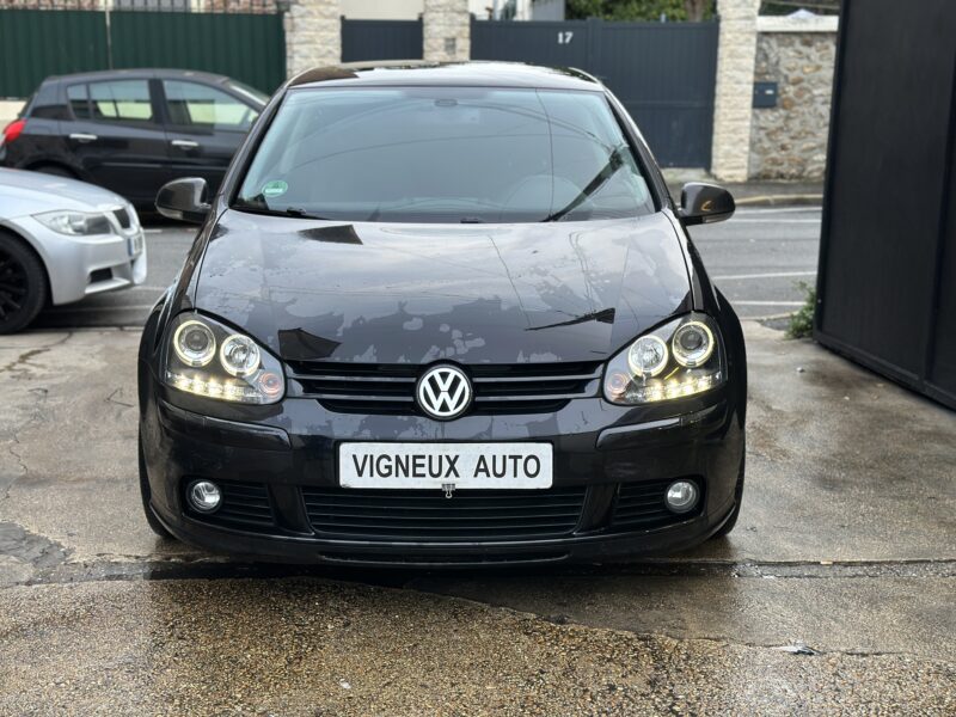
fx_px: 1326
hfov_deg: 39.7
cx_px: 478
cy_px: 358
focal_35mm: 48
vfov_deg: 30.3
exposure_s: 1/50
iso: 100
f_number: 1.78
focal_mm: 6.86
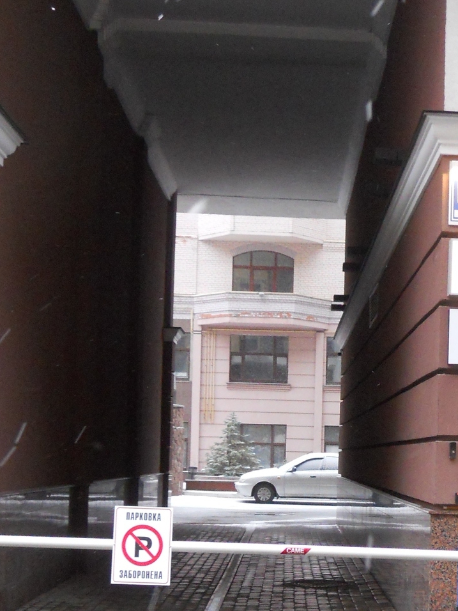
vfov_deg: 31.5
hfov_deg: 24.3
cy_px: 470
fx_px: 1058
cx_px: 318
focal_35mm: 60
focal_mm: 5
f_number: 2.7
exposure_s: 1/125
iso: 500
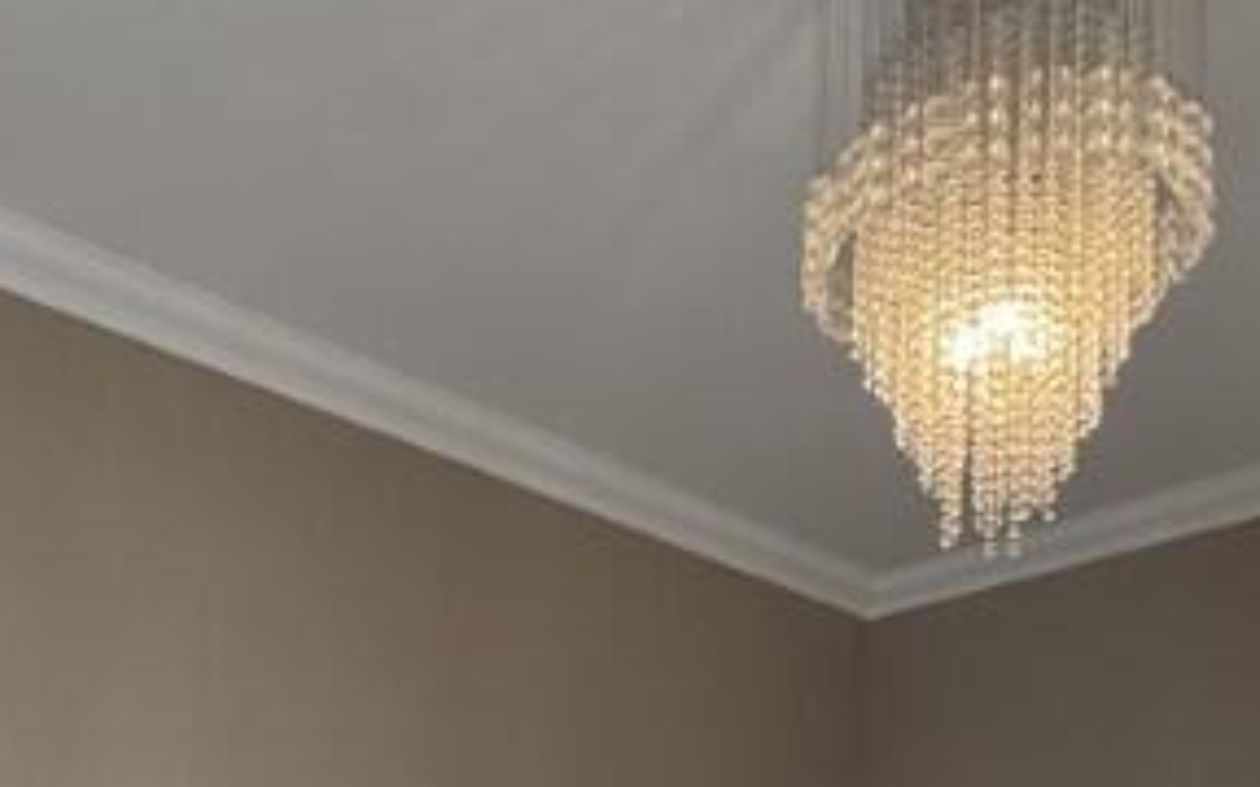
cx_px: 413
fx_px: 1511
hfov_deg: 44.6
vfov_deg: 24.6
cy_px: 1076
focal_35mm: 44
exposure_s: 1/50
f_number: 2.2
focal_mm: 2.22
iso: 250
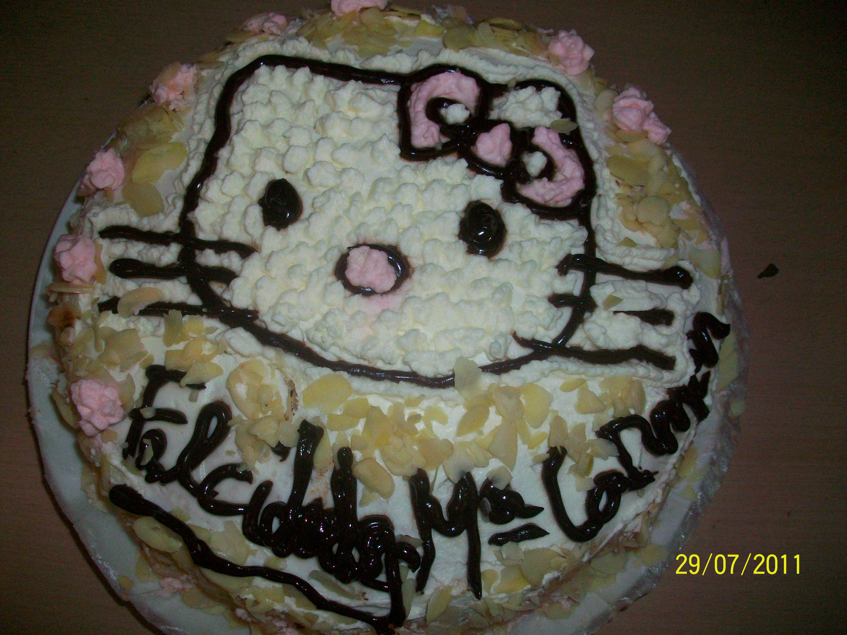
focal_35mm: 32
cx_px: 424
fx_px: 783
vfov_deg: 44.2
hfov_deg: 56.8
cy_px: 318
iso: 120
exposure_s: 1/60
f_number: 2.8
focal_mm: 5.7
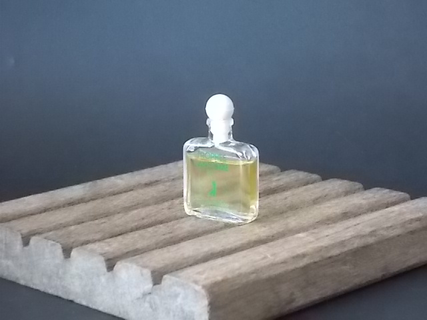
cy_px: 160
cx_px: 214
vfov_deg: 13.1
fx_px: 1394
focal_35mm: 113
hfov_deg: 17.4
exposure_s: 1/30
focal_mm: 20.1
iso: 800
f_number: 6
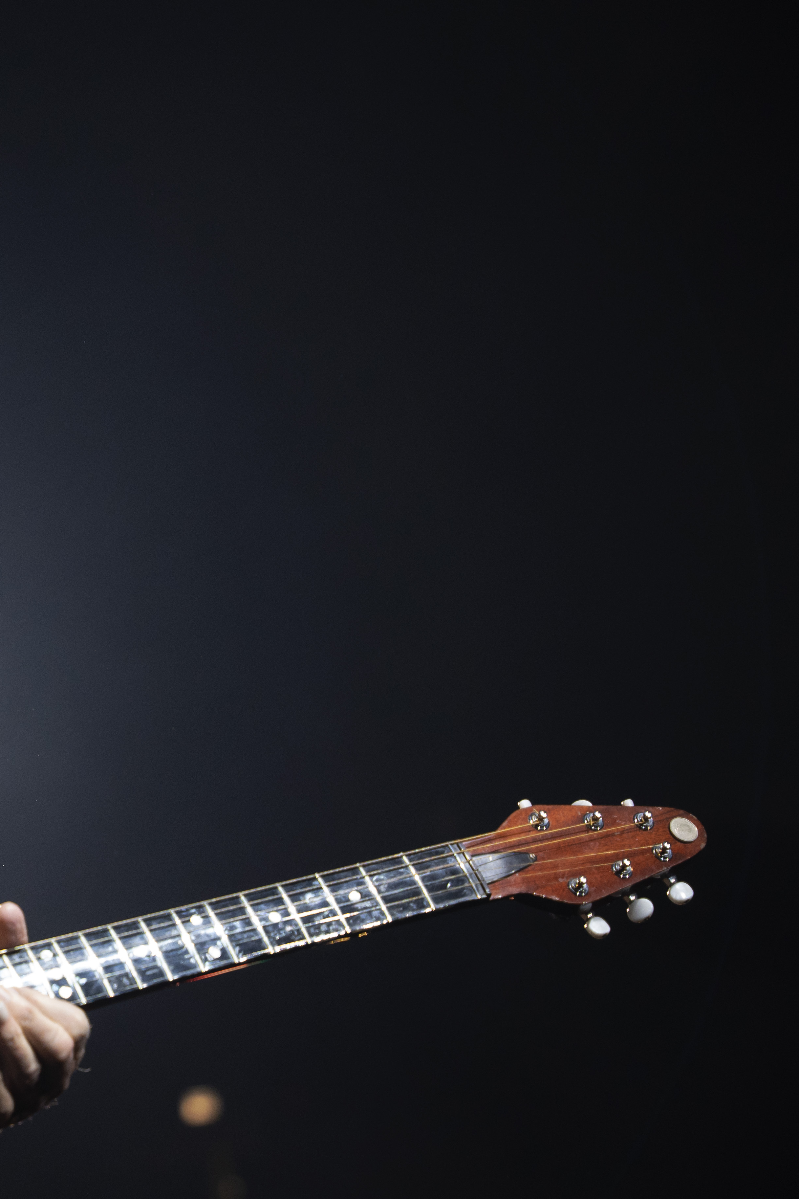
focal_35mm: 131
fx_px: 4361
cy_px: 635
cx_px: -208
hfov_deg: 10.3
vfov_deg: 15.6
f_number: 2.8
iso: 2000
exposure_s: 1/800
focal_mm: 70
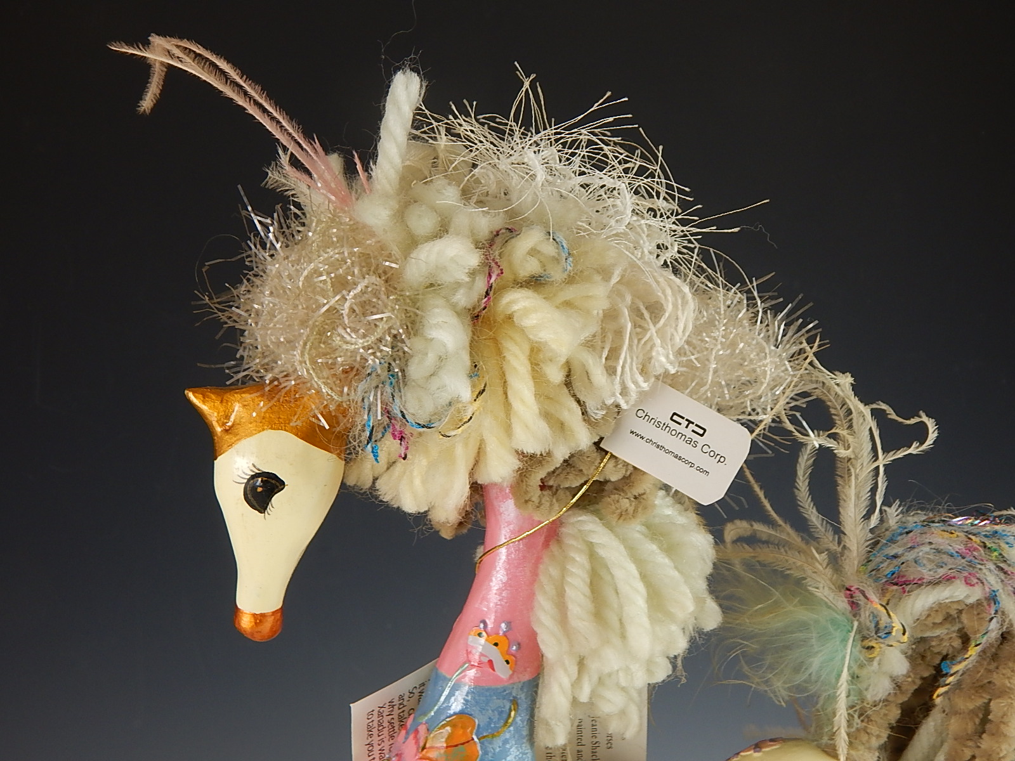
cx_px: 508
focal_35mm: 43
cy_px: 380
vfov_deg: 33.6
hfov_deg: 43.9
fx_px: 1261
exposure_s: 1/40
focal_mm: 7.7
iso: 125
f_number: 3.6
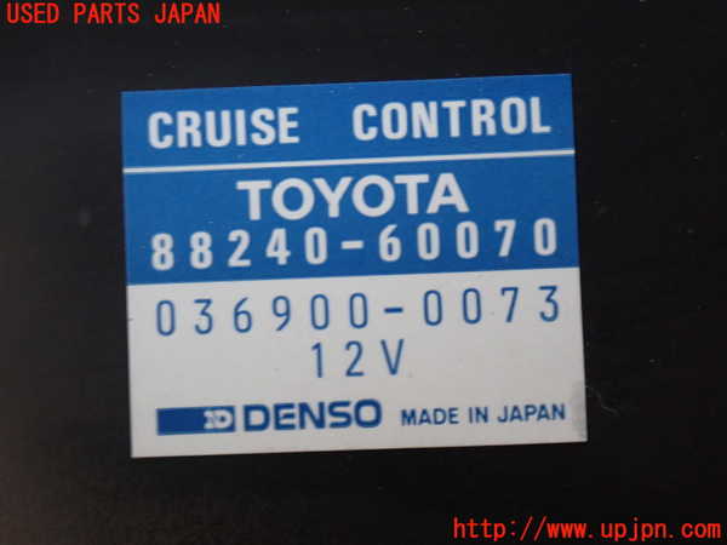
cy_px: 272
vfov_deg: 20.7
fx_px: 1491
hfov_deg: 27.4
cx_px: 364
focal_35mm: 71
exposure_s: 1/25
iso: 800
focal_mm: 12.73
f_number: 3.9
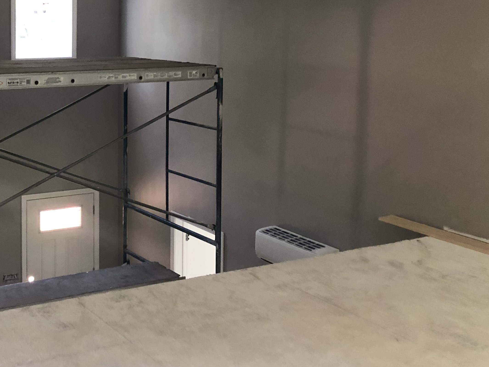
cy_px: 72
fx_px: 749
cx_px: 70
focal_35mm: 53
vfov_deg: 27.0
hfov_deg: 34.6
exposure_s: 1/15
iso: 50
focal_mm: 3.99
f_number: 1.8
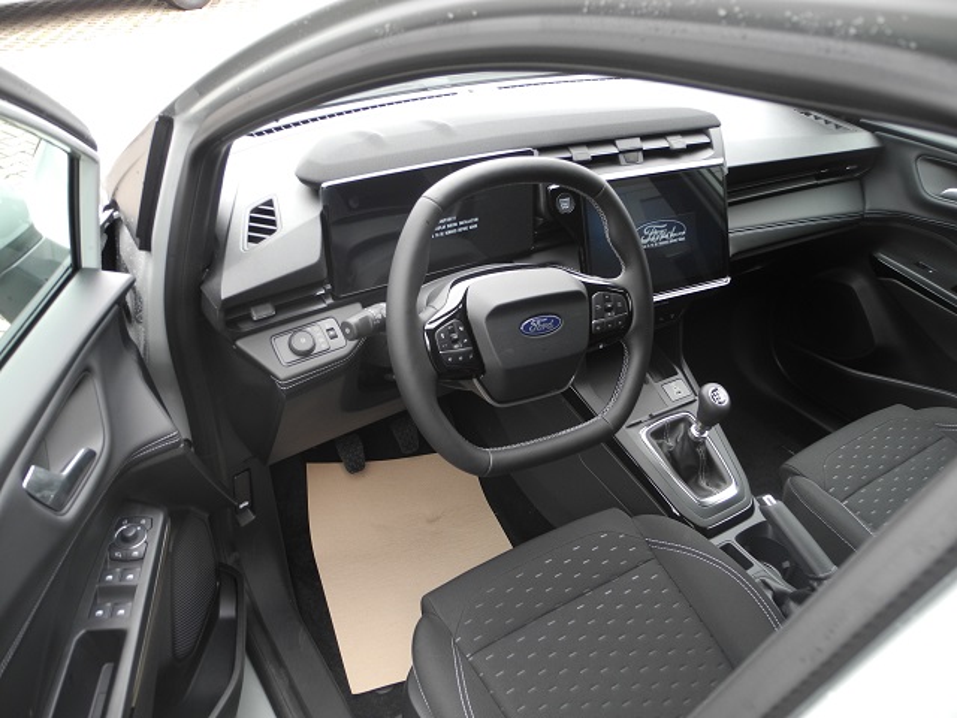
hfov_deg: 63.4
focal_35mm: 28
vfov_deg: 49.7
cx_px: 478
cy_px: 359
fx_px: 774
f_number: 2.8
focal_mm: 6
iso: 100
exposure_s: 1/40
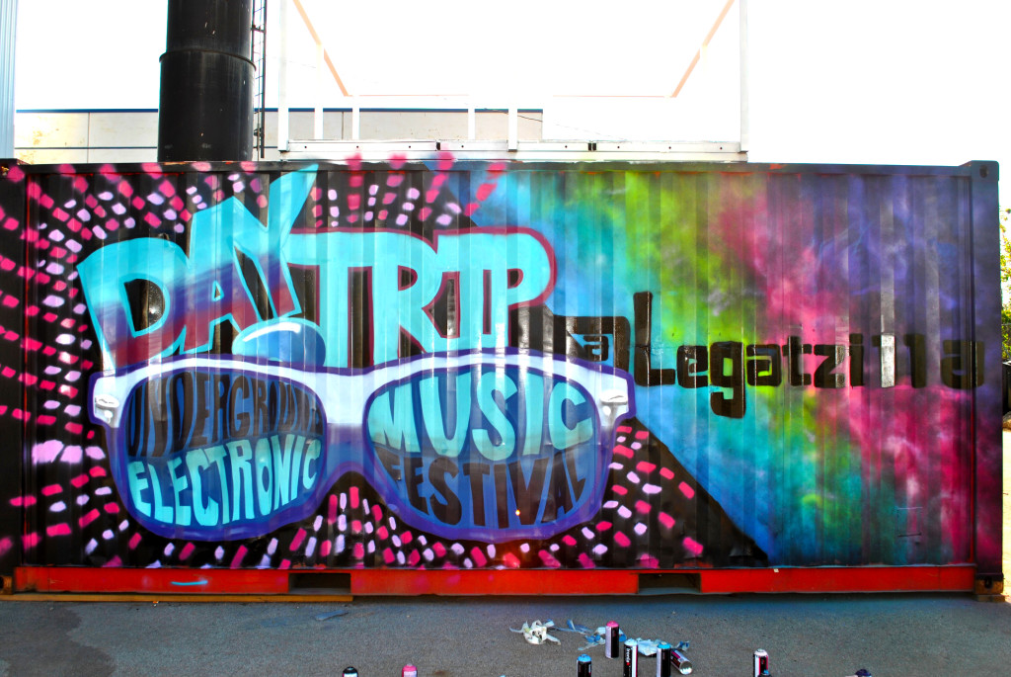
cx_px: 506
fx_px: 928
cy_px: 338
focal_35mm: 33
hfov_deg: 57.2
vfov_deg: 40.1
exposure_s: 1/200
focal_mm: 22
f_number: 7.1
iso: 100
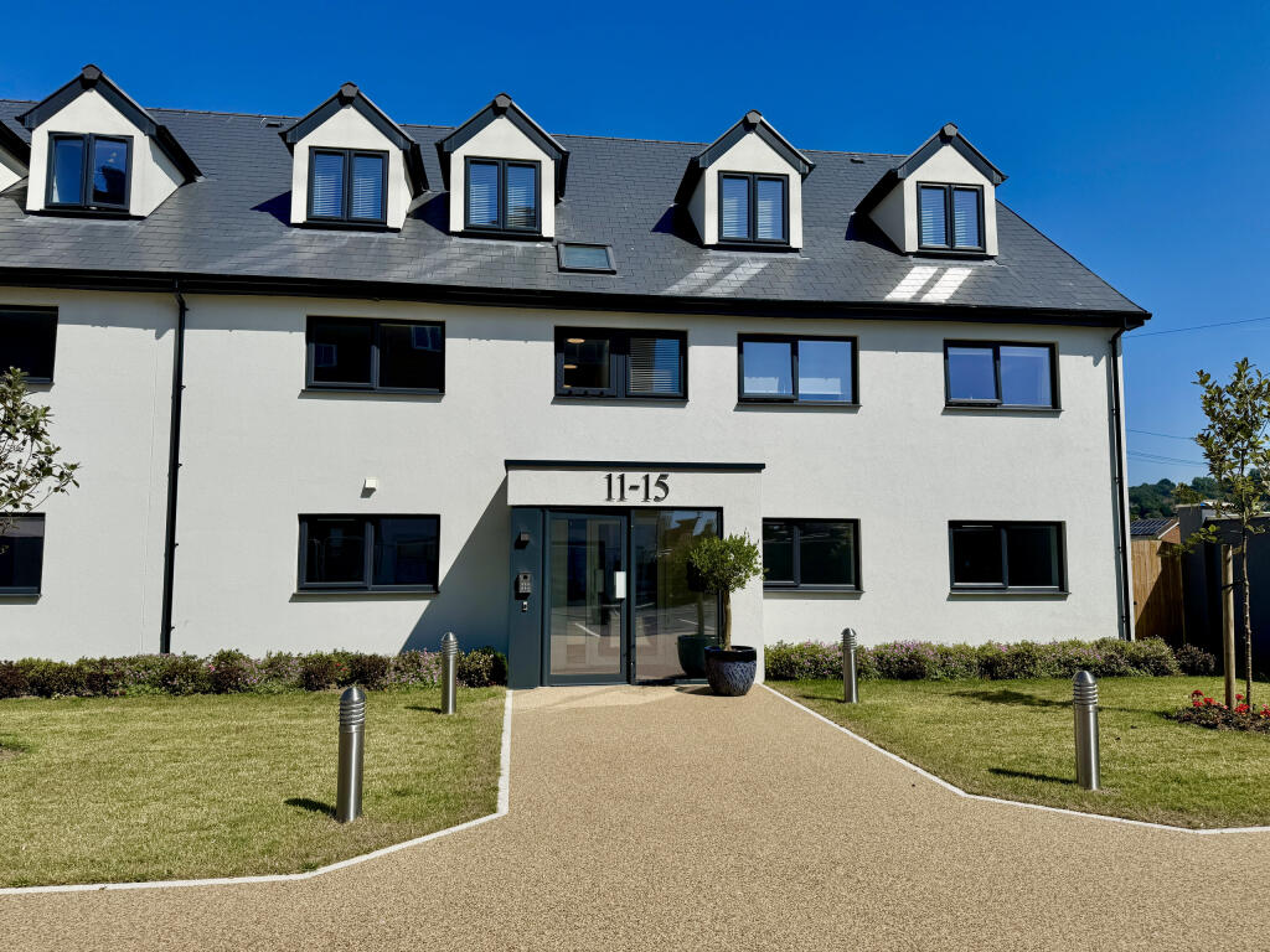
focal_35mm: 24
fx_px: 881
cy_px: 476
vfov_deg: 56.8
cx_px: 635
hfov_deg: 71.6
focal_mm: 6.76
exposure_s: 1/10417
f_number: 1.78
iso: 80
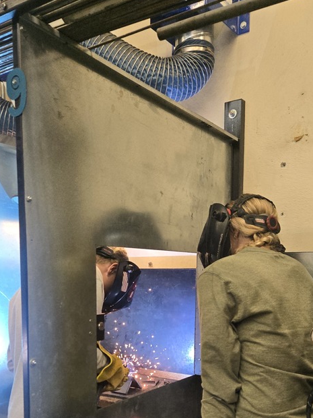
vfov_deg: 47.0
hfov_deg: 37.7
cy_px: 319
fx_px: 458
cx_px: 153
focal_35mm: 38
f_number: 1.8
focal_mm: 5.4
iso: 200
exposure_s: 1/120
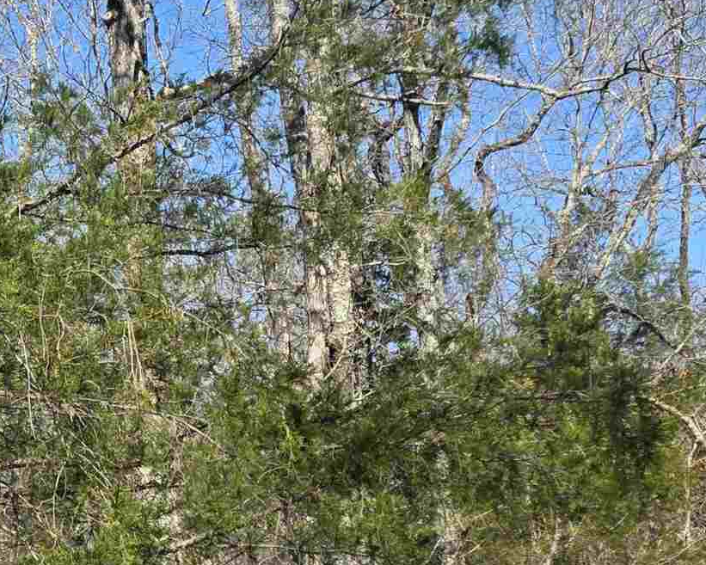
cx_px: -298
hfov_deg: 20.1
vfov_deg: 18.1
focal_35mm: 84
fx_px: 1755
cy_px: 458
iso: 80
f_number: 1.7
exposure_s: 1/2737
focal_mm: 6.3
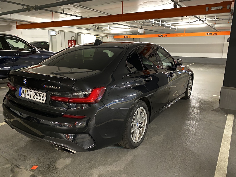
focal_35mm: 26
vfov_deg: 53.1
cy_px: 88
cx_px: 118
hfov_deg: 67.3
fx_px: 177
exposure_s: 1/14
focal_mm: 4.25
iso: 1000
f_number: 1.8
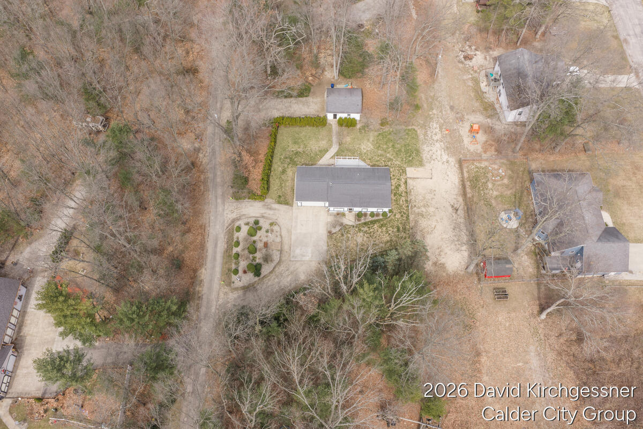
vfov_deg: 46.4
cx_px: 322
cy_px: 214
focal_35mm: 28
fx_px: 500
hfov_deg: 65.5
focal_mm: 14.45
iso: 100
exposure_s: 1/100
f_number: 5.6
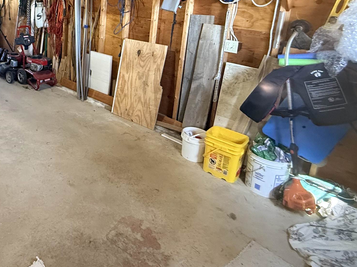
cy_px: 53
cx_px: 55
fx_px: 299
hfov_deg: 55.7
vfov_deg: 45.7
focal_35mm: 29
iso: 640
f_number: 2.2
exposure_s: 1/60
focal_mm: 2.22
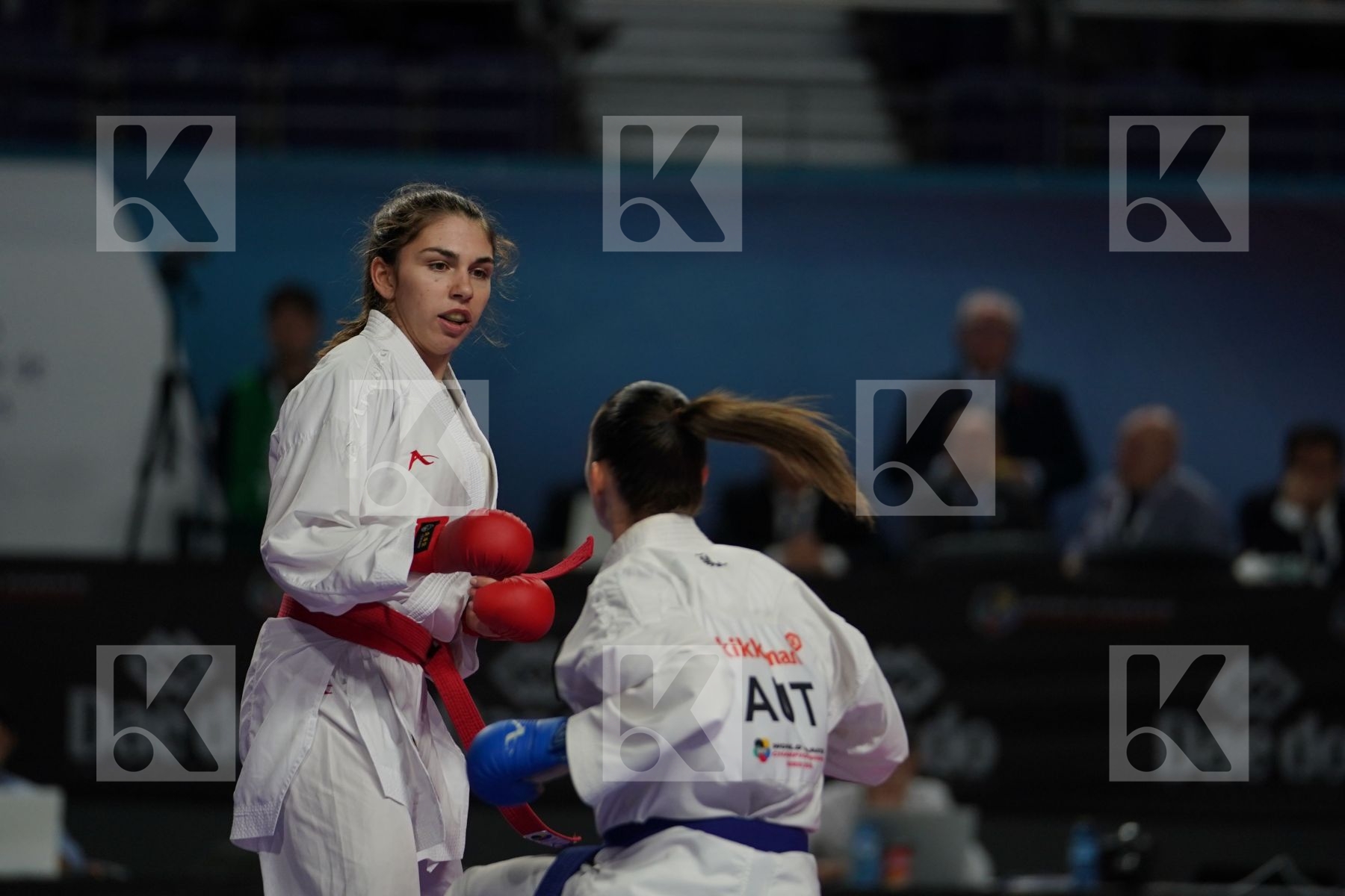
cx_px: 672
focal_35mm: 286
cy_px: 448
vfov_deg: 4.8
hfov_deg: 7.2
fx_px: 10684
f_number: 2.8
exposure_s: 1/1000
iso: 640
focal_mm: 191
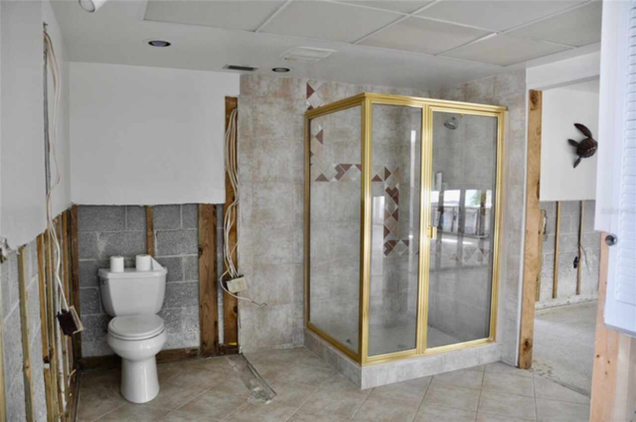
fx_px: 476
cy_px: 211
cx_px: 318
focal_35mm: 27
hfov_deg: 67.4
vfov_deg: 47.8
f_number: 4
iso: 560
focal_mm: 18
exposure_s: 1/15
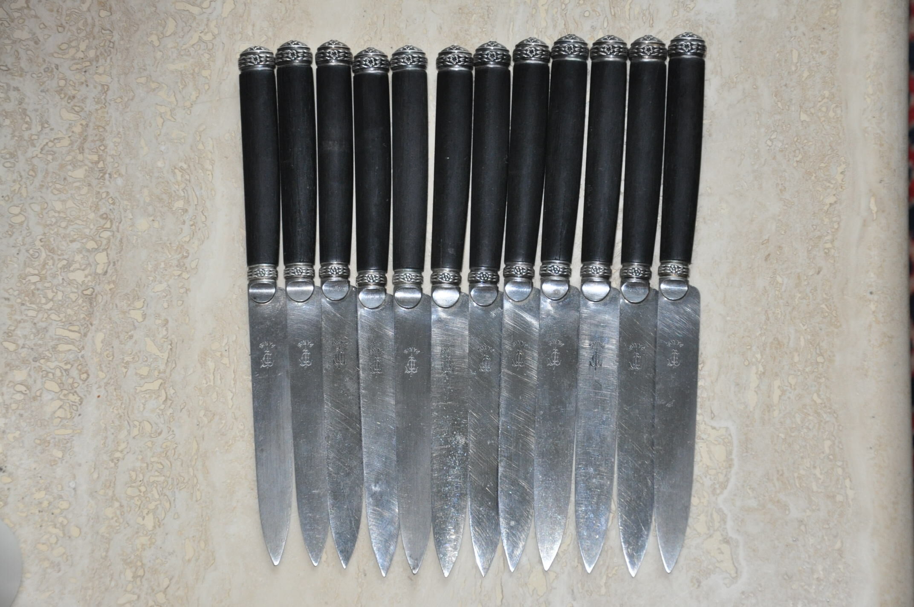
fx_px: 2510
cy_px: 304
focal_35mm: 99
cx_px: 457
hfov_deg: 20.6
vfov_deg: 13.8
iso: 800
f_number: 5.3
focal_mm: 66
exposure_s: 1/60
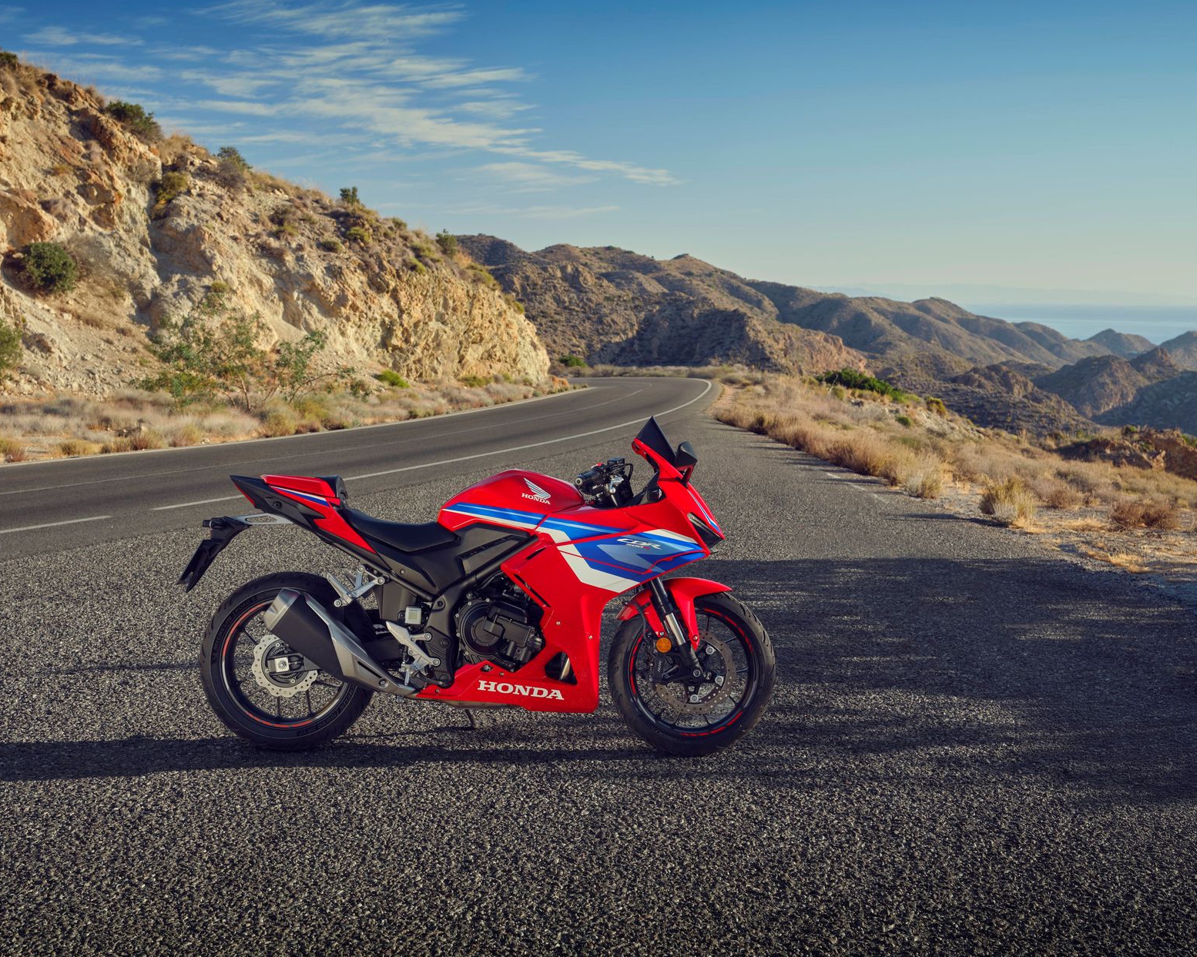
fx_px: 1346
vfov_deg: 39.2
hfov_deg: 47.9
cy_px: 476
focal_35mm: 38
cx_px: 576
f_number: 8
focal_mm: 45
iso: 200
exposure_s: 1/50
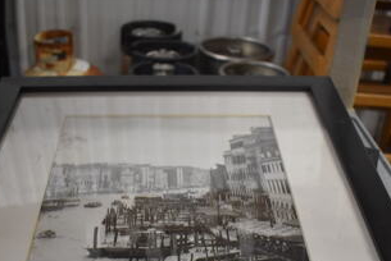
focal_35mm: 54
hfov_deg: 36.8
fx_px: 587
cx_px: 171
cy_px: 244
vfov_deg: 24.3
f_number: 3.5
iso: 1250
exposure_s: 1/125
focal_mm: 18
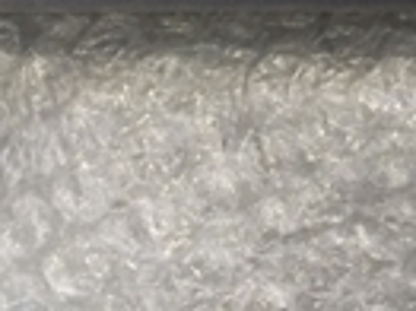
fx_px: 1705
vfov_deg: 9.8
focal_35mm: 142
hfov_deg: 13.0
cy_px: -286
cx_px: 654
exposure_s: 1/30
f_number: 2.2
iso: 64
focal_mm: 4.15
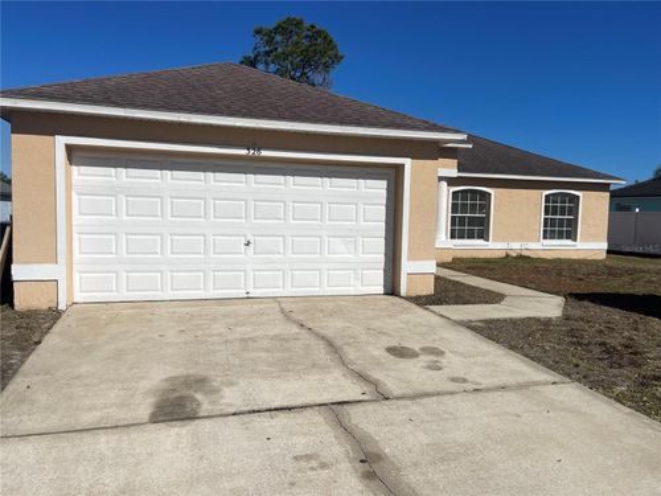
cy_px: 248
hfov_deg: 69.4
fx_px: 477
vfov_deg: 54.9
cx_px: 330
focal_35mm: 25
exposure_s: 1/12048
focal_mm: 5.1
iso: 32
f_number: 1.6
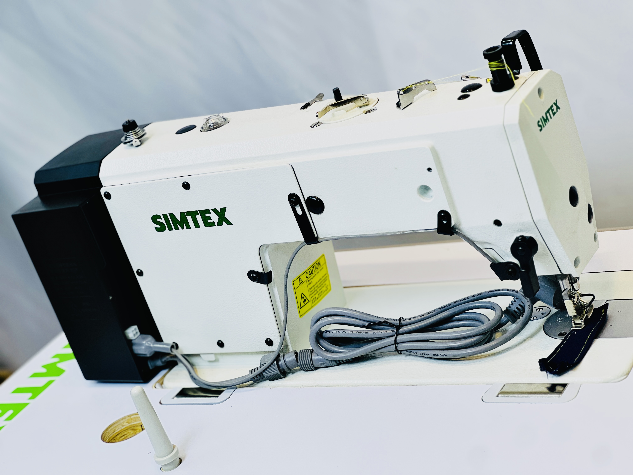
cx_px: 316
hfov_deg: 25.3
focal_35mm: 77
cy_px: 238
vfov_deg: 19.1
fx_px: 1408
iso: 50
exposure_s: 1/100
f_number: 2.8
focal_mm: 9
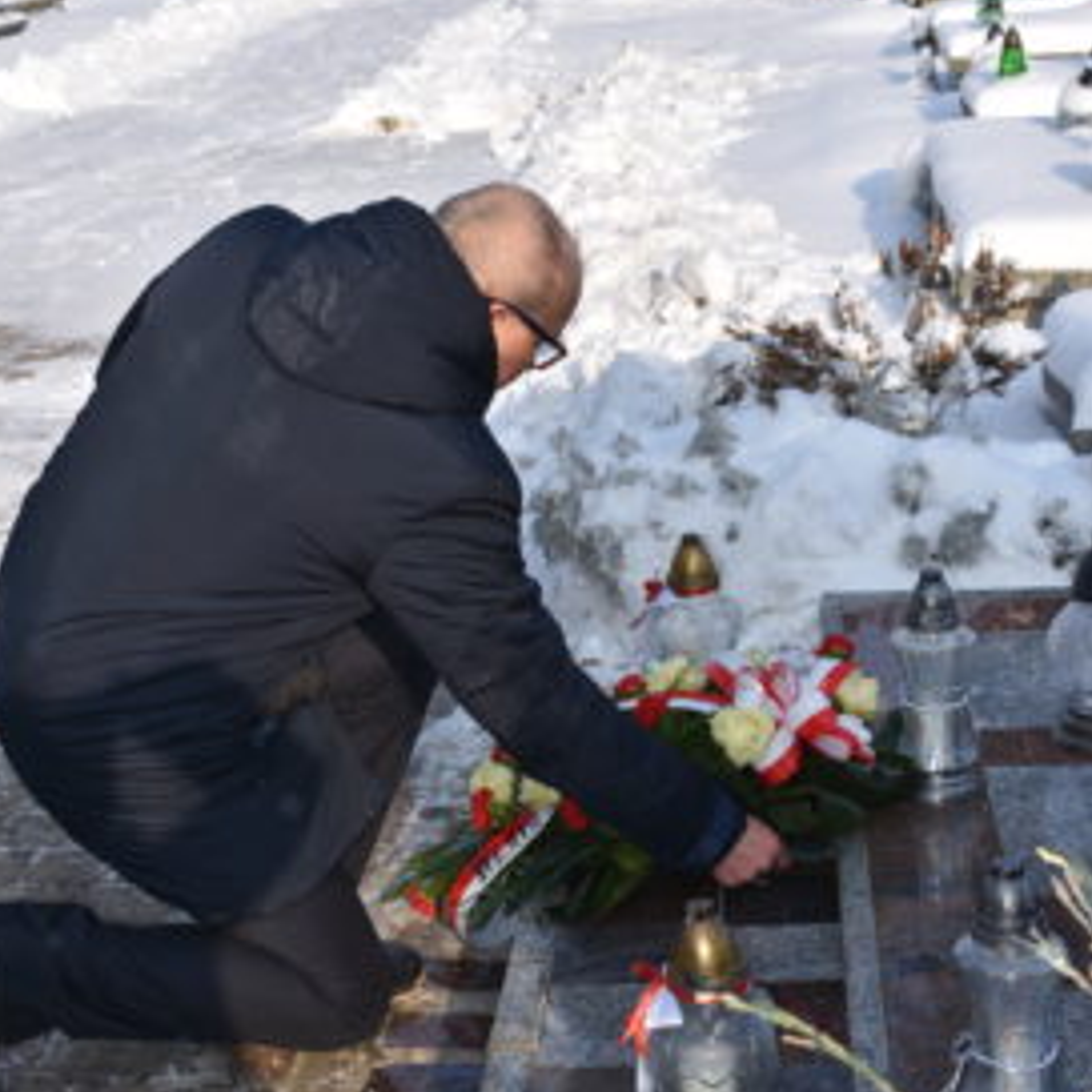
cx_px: 538
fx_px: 2391
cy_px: 562
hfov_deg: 25.7
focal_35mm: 67
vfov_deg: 25.7
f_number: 9
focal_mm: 34
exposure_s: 1/250
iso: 100
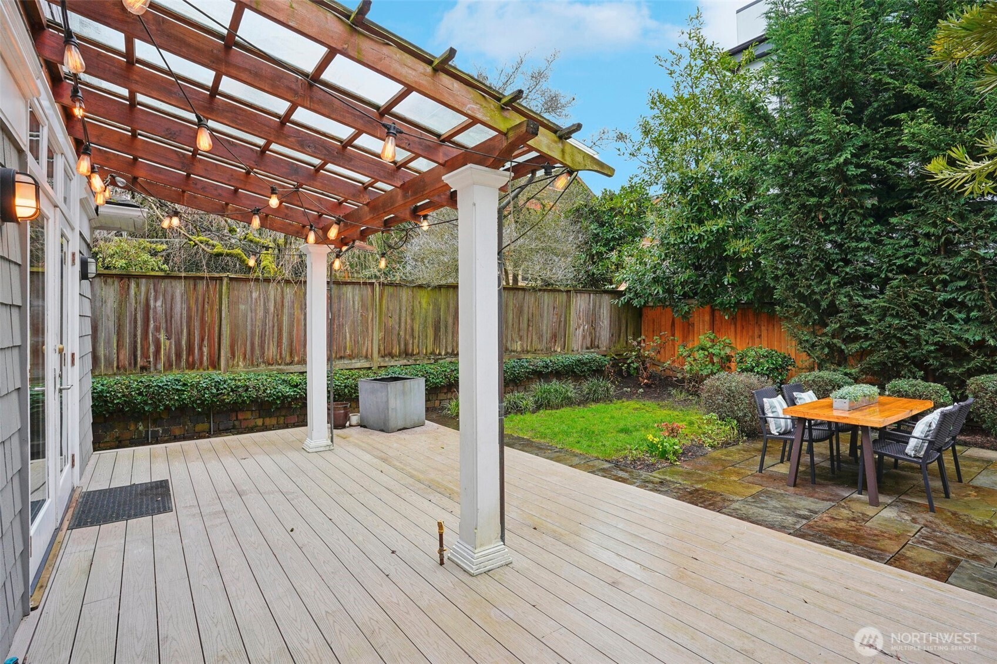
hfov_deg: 93.3
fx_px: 471
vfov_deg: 70.4
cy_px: 332
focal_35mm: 17
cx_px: 498
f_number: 8
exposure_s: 1/125
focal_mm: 17
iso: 400
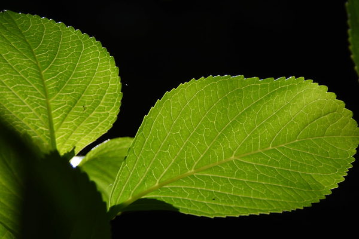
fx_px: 8974
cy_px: 120
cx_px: 180
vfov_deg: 1.5
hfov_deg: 2.3
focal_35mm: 900
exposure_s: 1/250
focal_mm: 600
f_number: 8
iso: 100
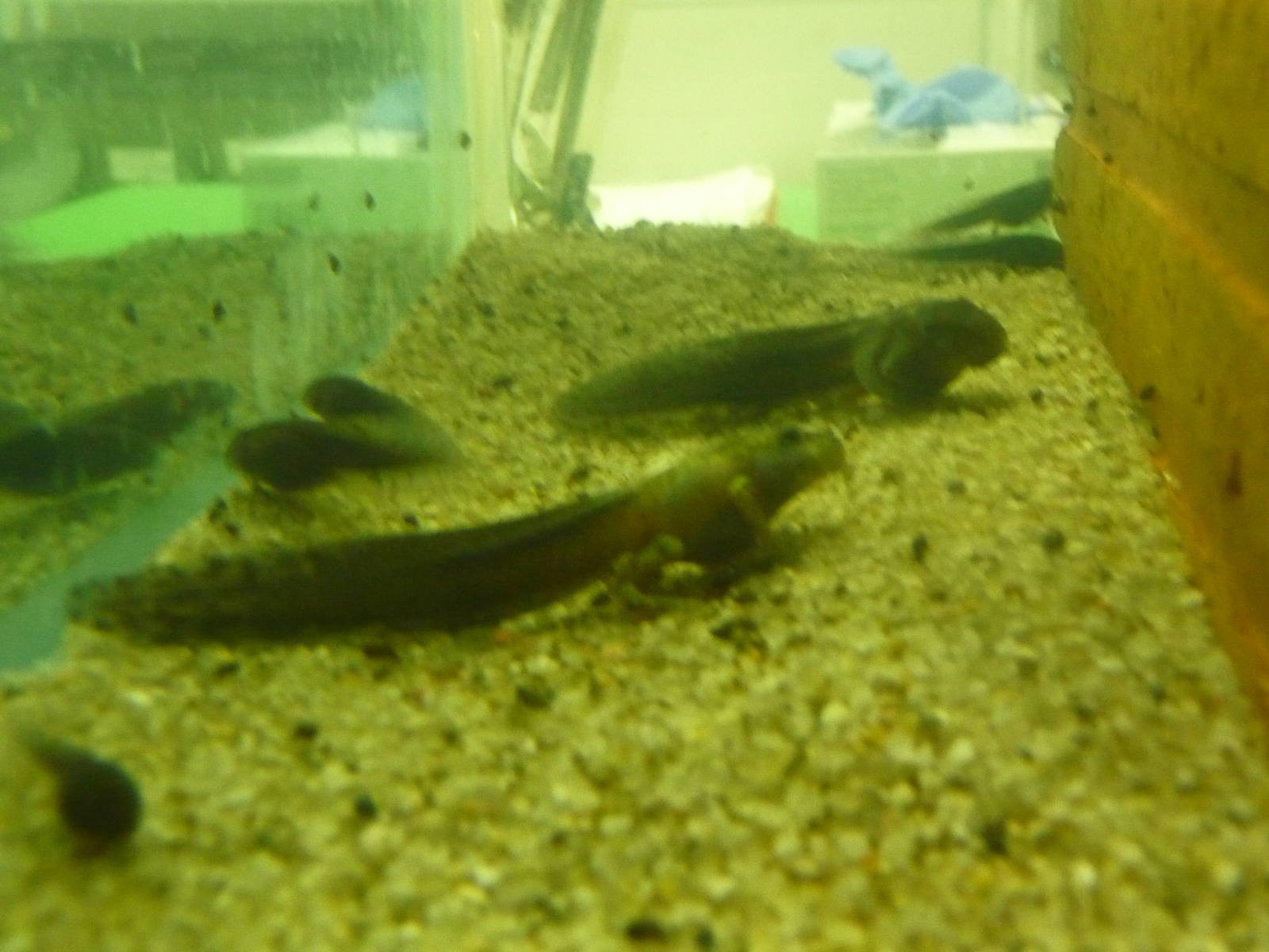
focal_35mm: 43
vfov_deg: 33.6
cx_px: 634
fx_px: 1576
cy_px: 476
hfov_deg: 43.9
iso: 800
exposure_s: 1/15
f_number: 4
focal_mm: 7.1
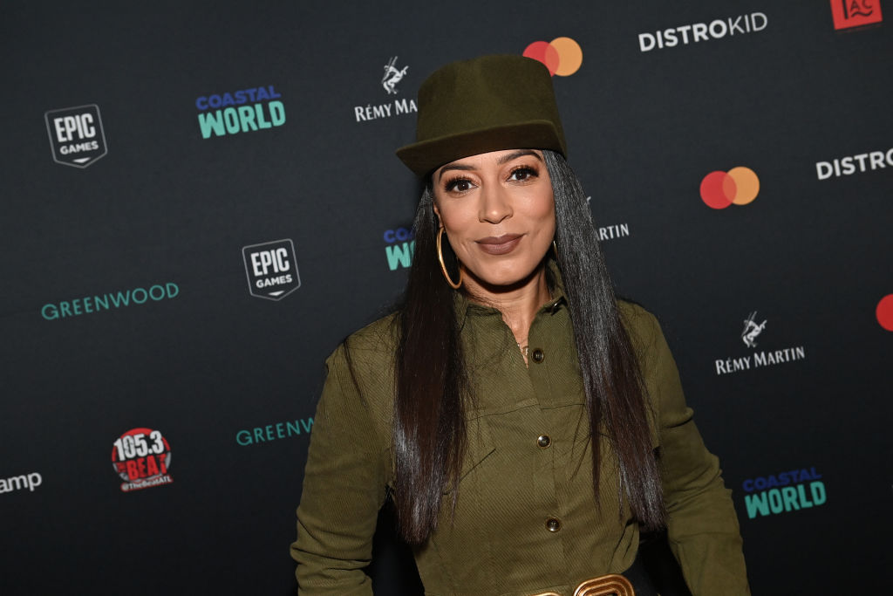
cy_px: 298
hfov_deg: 38.2
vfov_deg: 26.0
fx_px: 1290
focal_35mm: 52
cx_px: 446
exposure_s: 1/250
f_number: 5.6
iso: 1000
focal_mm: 52
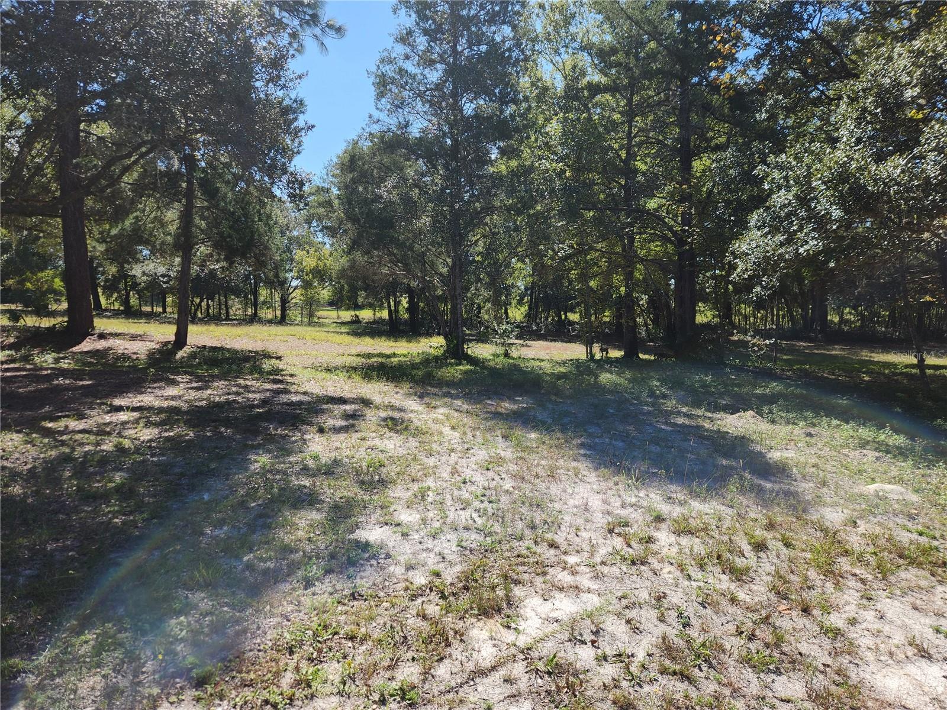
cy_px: 355
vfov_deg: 58.9
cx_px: 474
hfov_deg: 73.9
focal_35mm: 23
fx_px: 629
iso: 20
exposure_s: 1/836
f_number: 1.8
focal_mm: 5.4
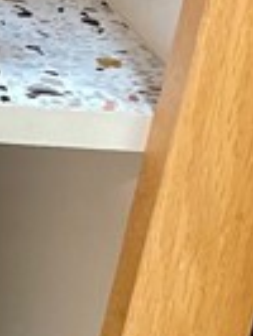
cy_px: -30
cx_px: -271
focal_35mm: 125
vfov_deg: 15.4
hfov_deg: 10.7
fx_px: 1216
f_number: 1.6
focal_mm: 4.2
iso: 400
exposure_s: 1/40
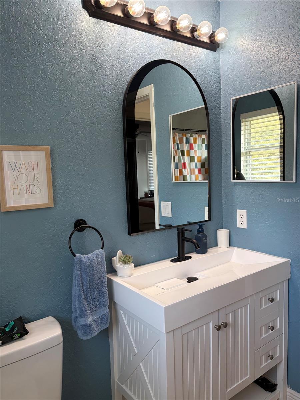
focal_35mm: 26
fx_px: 300
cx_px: 150
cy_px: 200
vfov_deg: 67.3
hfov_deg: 53.1
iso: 100
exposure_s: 1/120
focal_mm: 5.96
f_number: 1.6
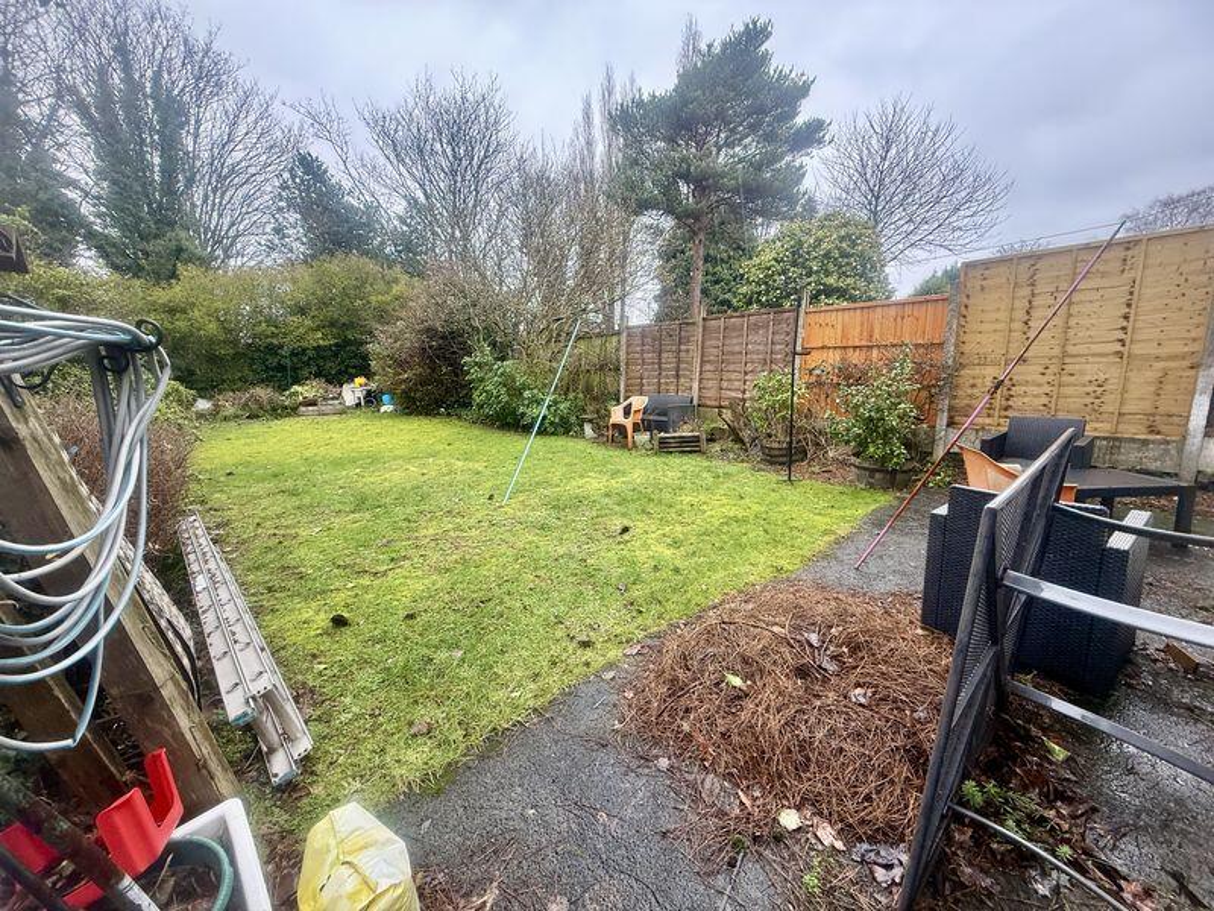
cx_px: 607
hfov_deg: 102.1
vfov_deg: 85.7
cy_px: 456
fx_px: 491
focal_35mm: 14
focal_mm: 2.22
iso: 100
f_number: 2.2
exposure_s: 1/99
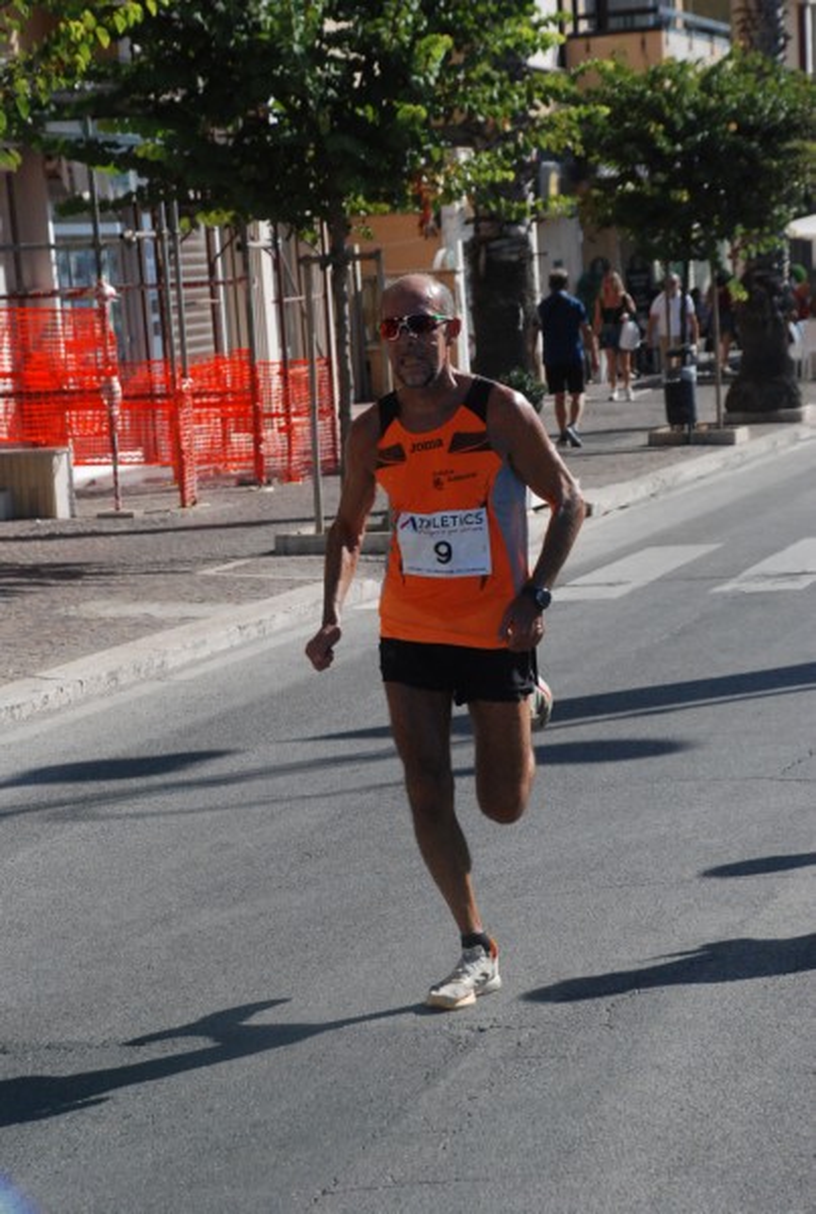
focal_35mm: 120
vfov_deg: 17.0
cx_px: 408
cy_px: 607
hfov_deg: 11.5
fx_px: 4059
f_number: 8
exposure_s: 1/2000
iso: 1000
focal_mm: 80
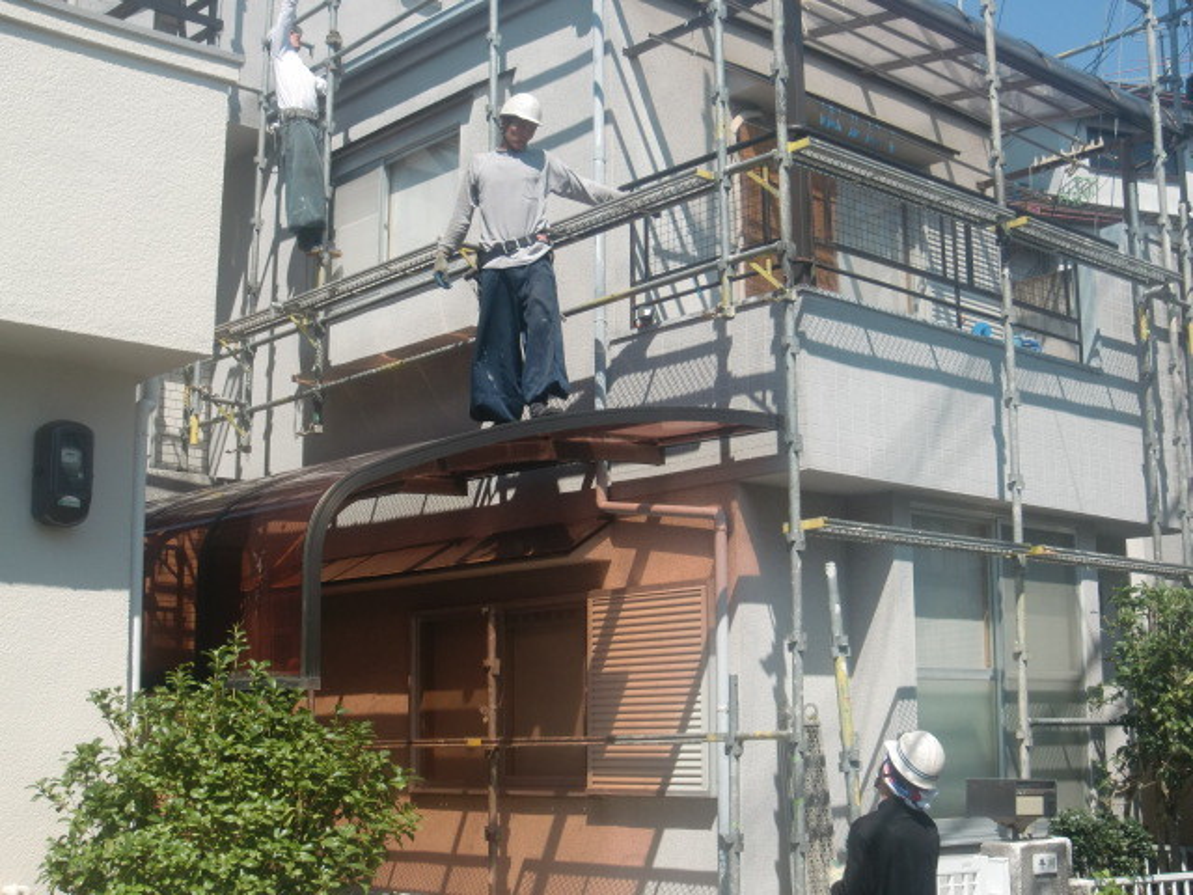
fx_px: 1723
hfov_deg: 38.2
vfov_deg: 29.1
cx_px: 596
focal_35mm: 50
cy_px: 448
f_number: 4.2
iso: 64
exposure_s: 1/400
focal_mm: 8.68
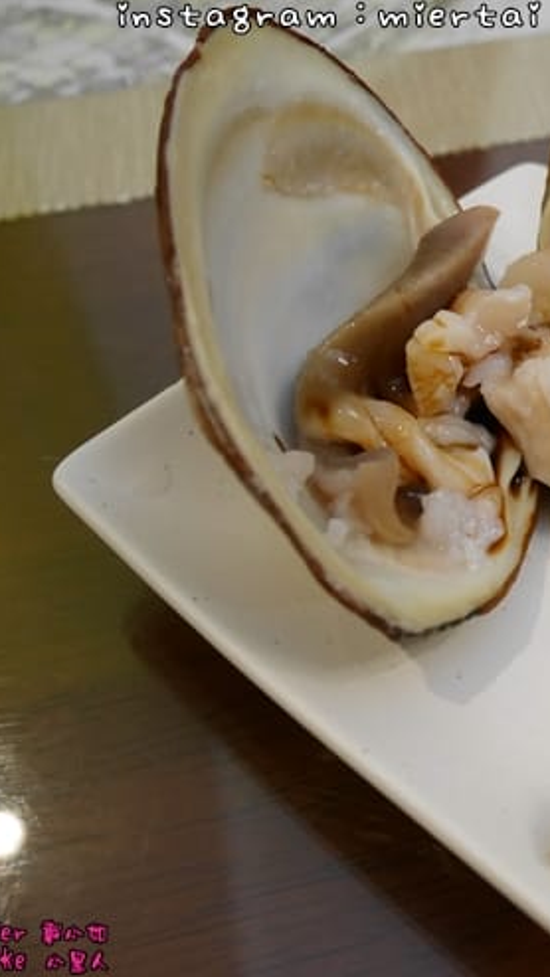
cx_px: 554
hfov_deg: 24.3
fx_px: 1218
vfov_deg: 43.7
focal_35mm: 47
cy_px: 490
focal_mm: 16
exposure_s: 1/80
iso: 1250
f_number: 3.9
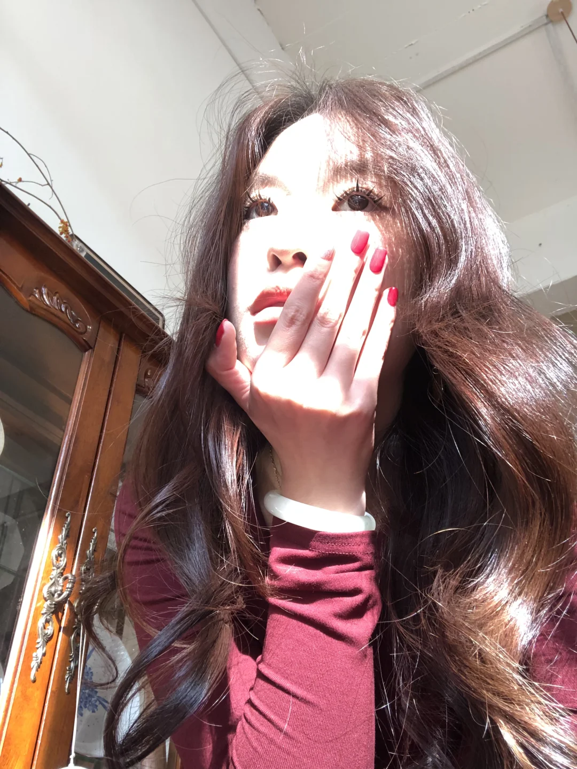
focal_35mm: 32
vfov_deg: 56.8
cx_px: 288
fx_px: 711
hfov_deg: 44.2
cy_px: 384
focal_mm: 2.87
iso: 100
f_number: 2.2
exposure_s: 1/120
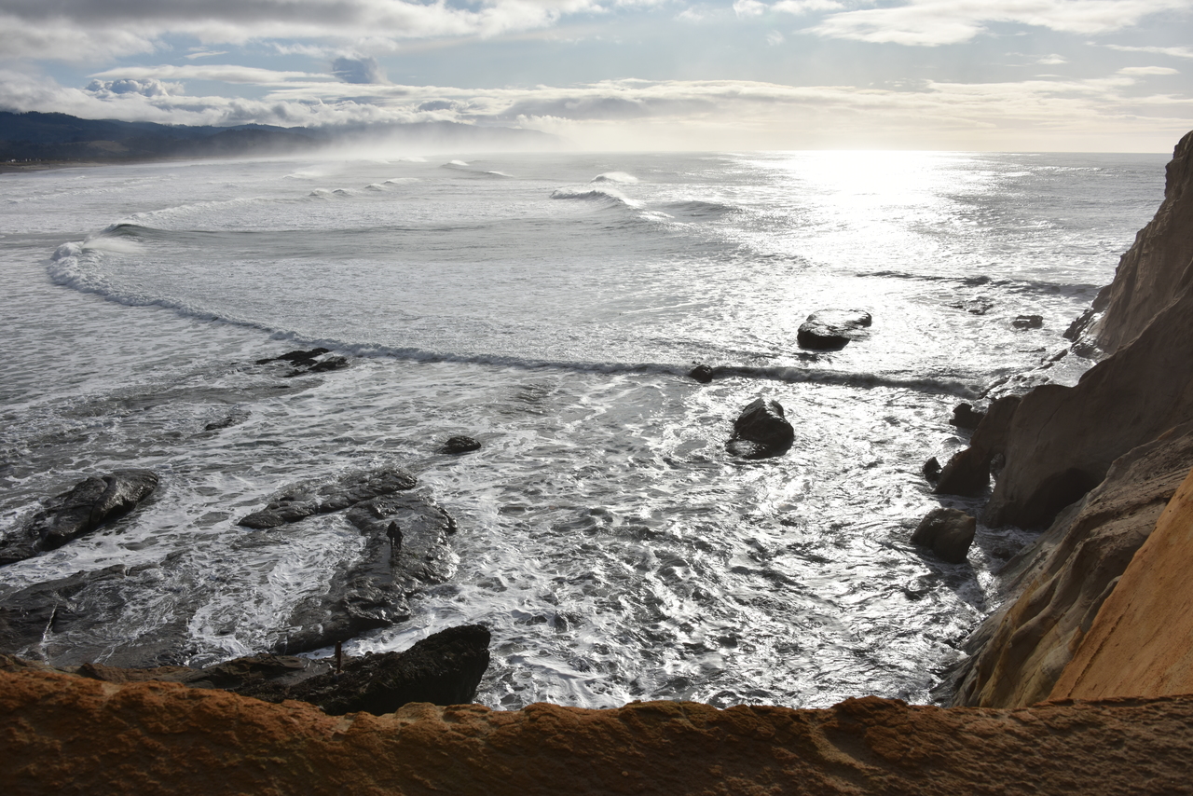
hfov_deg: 58.7
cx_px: 596
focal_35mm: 32
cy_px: 398
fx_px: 1061
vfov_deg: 41.1
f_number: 13
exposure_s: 1/640
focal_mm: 32
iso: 100
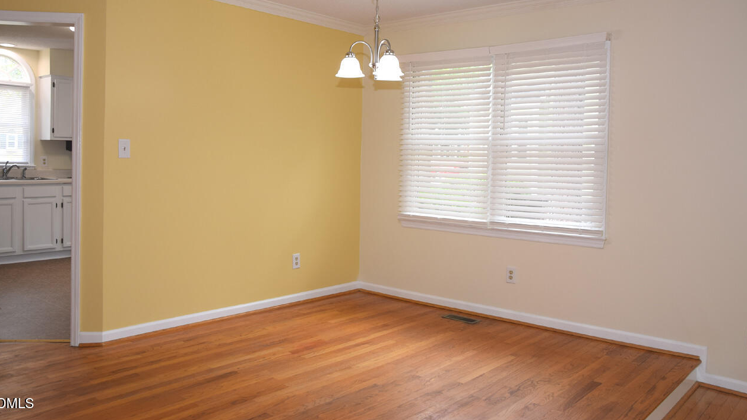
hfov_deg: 61.0
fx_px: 634
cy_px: 172
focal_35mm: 32
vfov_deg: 36.6
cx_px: 373
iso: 400
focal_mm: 20
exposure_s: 1/80
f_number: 4.5
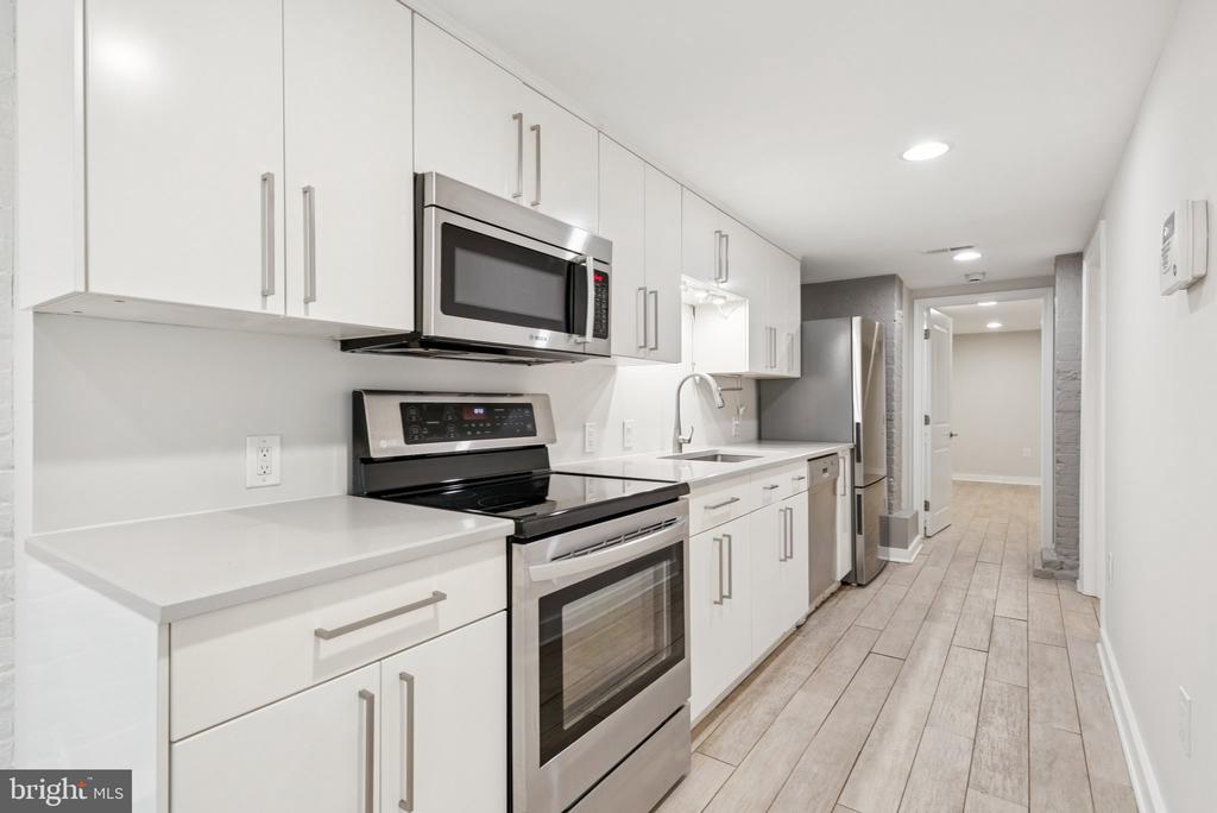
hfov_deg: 93.2
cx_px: 608
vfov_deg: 70.5
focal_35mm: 17
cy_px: 406
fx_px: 575
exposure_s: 1/13
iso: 640
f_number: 7.1
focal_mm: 17
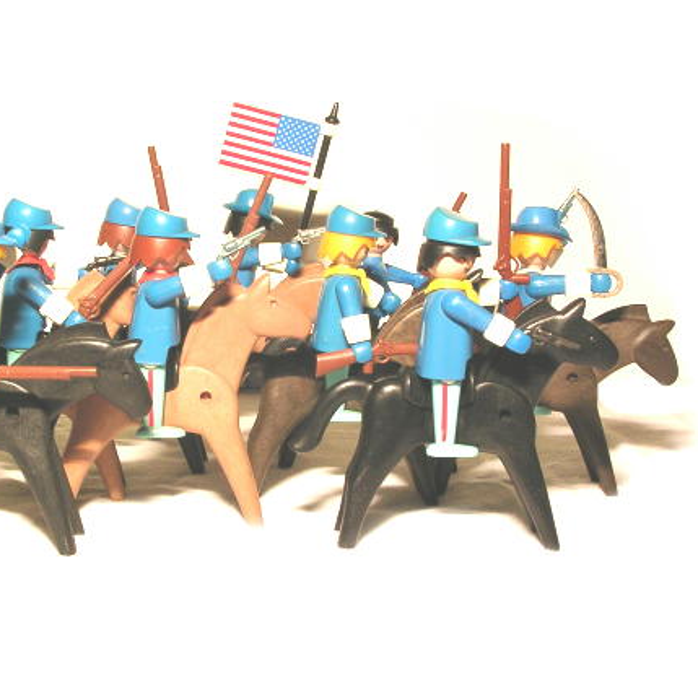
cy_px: 348
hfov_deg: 33.2
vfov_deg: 33.4
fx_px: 1163
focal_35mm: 51
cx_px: 265
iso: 100
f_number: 5.9
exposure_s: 1/258
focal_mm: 6.6
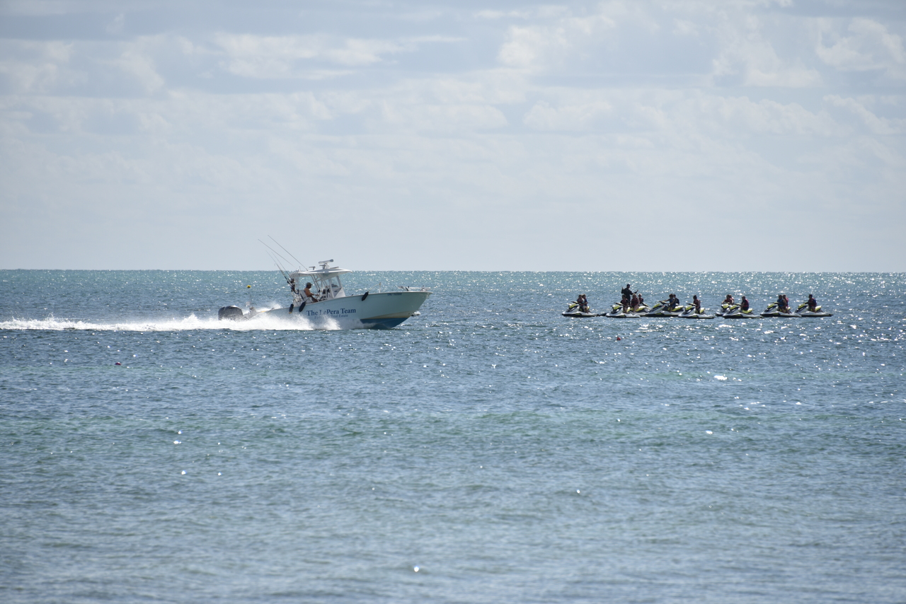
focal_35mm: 300
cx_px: 453
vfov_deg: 4.6
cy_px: 302
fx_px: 7551
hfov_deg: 6.9
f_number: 8
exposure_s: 1/640
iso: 100
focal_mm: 300
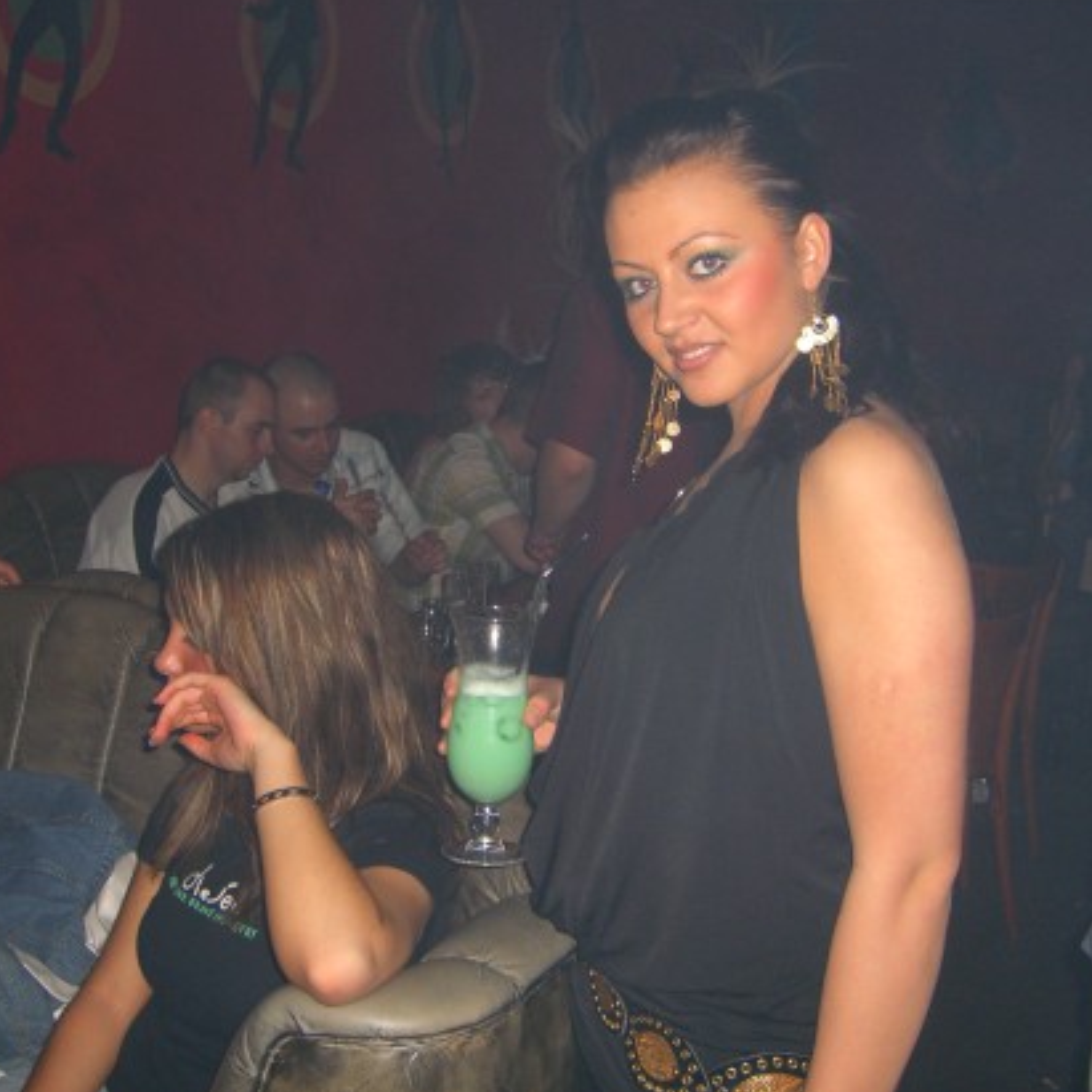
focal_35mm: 49
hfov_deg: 34.7
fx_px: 1749
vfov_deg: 34.7
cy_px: 497
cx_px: 507
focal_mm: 7.9
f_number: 2.8
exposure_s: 1/60
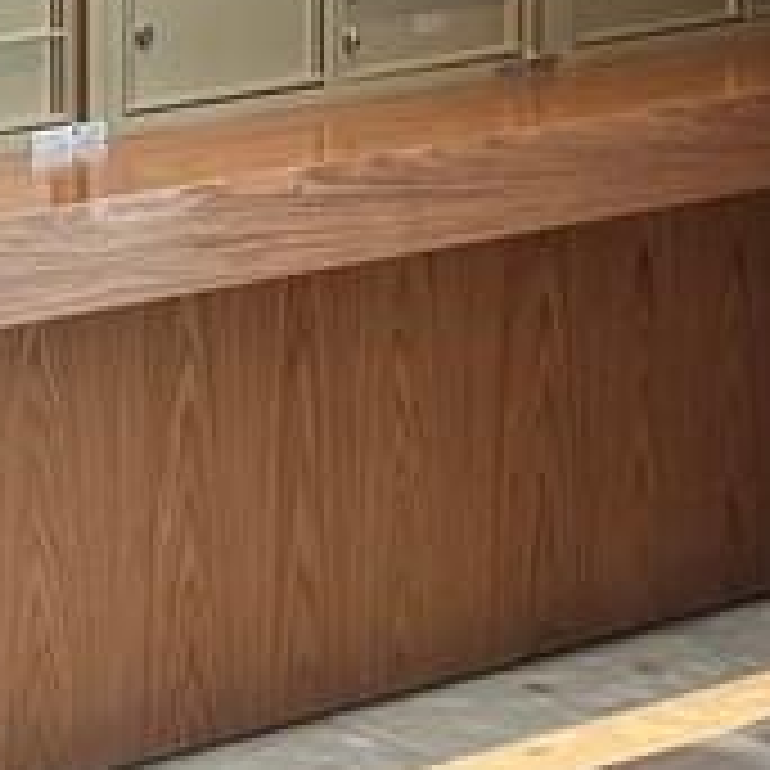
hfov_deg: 7.8
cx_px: -1369
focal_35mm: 199
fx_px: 5008
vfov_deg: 8.7
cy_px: -104
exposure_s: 1/120
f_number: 1.78
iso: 200
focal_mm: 6.86
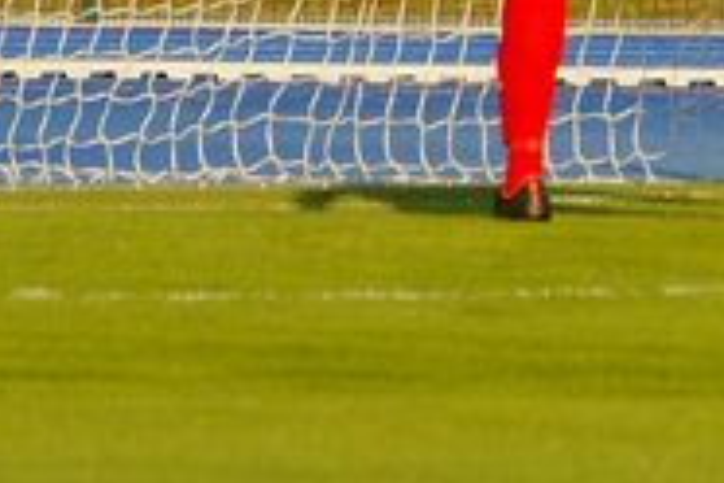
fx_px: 27570
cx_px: 981
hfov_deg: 1.5
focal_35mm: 1371
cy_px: -528
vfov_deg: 1.0
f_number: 5.6
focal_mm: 200
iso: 500
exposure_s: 1/2500
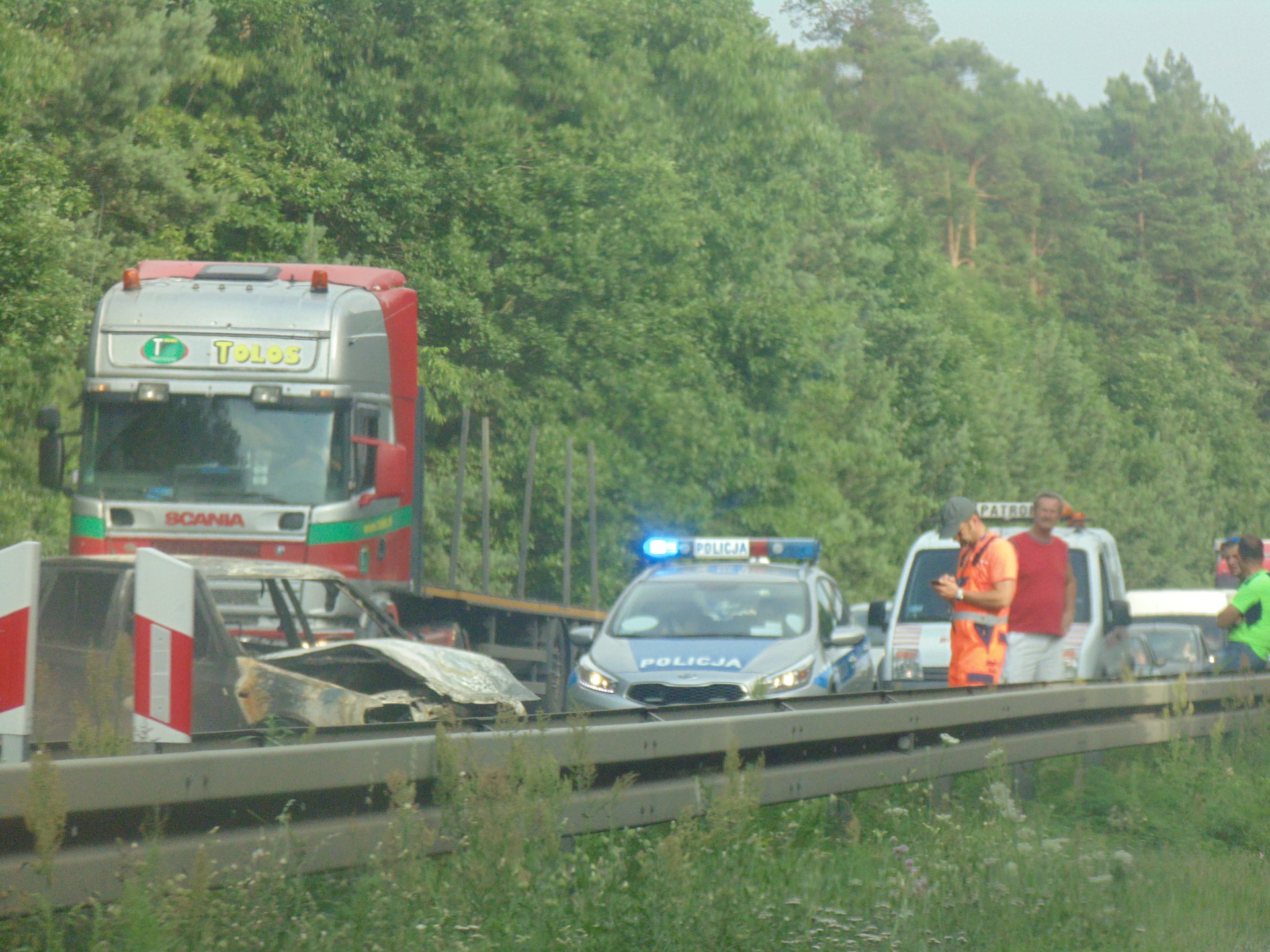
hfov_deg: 7.1
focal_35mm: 280
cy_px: 476
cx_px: 635
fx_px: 10273
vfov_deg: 5.3
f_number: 5.8
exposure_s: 1/250
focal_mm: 50.1
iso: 250
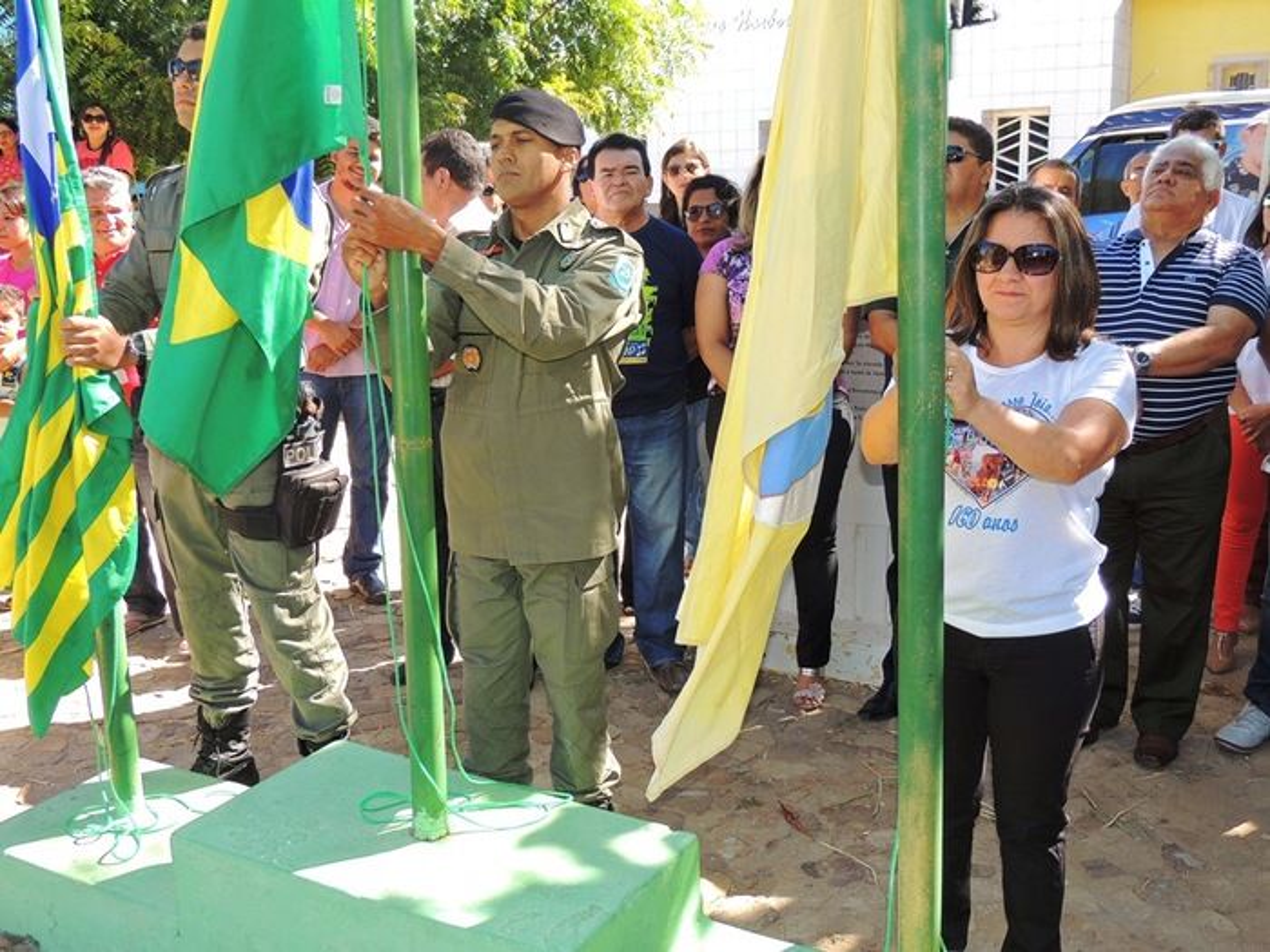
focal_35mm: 35
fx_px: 1284
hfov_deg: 52.6
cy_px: 476
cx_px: 635
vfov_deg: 40.7
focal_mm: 6.2
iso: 100
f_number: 3.3
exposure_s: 1/160
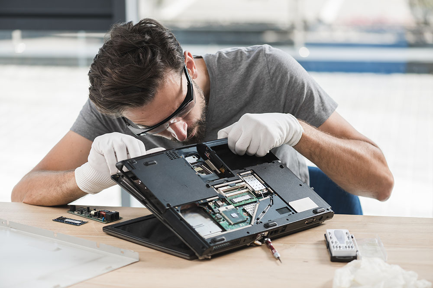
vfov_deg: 13.0
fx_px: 1263
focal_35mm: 105
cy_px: 144
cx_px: 216
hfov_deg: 19.5
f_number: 4
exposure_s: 1/160
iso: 100
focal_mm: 105
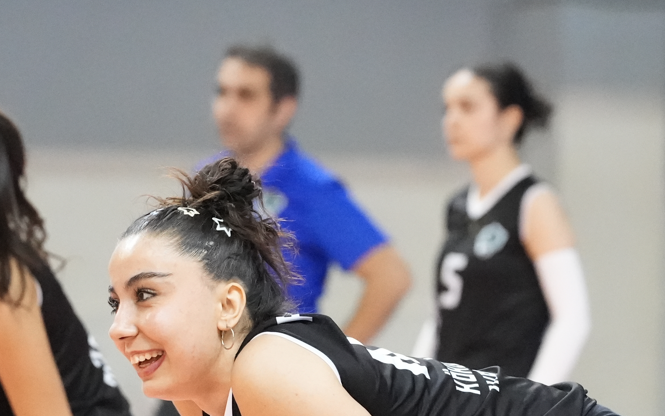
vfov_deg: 3.5
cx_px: 216
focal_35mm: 372
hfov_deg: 5.6
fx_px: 6742
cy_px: 369
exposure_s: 1/1250
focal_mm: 200
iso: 32000
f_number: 5
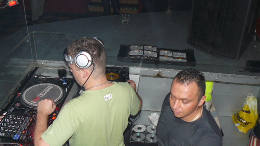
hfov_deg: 47.4
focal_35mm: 43
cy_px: 104
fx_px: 296
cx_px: 126
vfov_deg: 27.4
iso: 125
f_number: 2.8
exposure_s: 1/30
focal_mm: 6
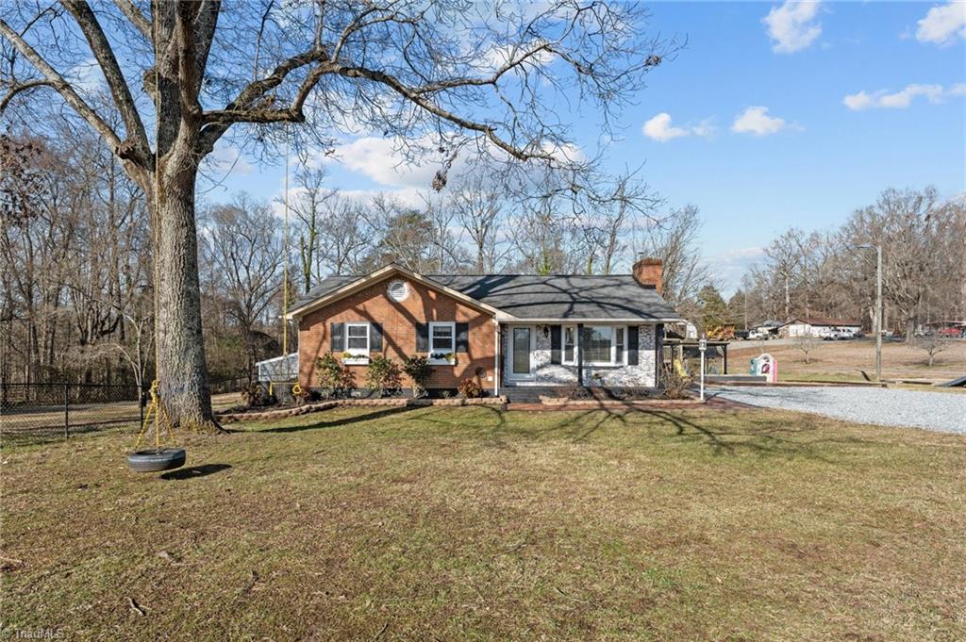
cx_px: 483
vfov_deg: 67.3
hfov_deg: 90.0
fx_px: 483
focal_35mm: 18
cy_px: 321
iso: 200
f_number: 7.1
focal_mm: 18
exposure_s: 1/500
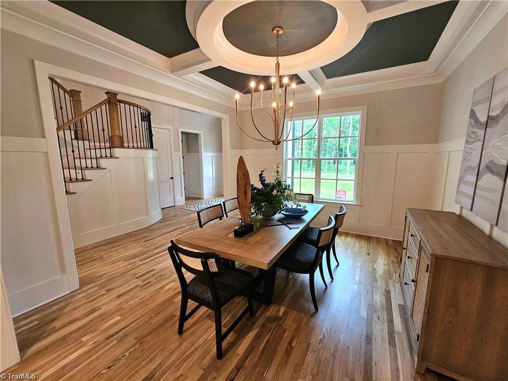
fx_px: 191
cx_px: 254
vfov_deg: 89.9
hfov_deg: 106.2
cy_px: 190
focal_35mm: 13
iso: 250
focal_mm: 2.2
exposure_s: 1/60.2
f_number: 2.2
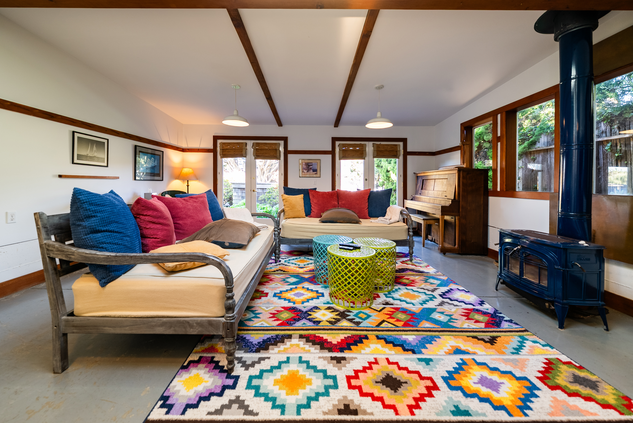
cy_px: 212
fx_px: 211
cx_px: 316
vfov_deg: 90.1
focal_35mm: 12
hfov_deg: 112.6
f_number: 2.8
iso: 100
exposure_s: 1/30
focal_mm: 12
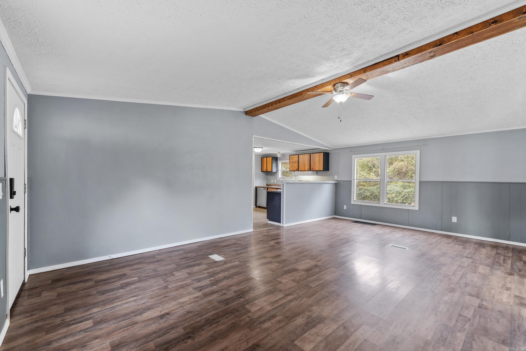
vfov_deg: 77.3
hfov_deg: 100.4
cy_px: 176
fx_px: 219
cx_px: 263
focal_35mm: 15
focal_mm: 10
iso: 200
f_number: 9
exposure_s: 2
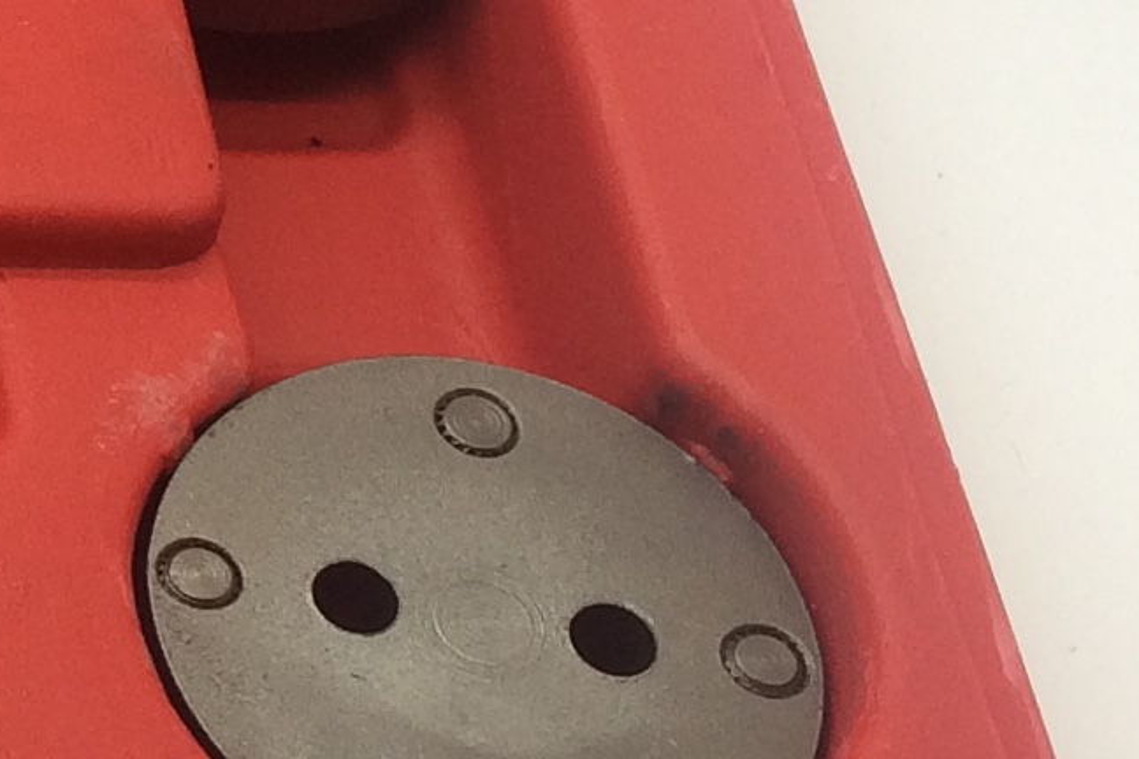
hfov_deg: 12.0
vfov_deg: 9.0
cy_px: 295
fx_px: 4809
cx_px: -1151
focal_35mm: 152
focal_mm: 4.15
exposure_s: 1/128
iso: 32
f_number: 2.2
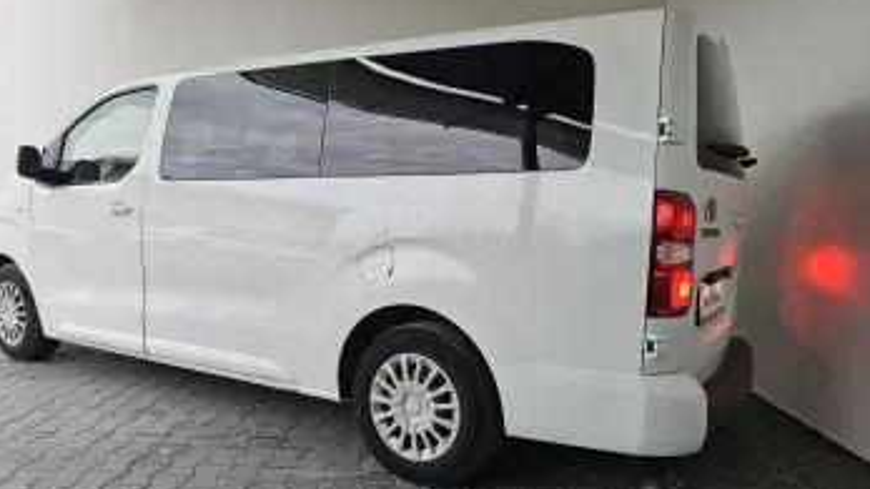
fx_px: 600
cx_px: 426
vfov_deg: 44.2
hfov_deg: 71.9
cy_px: 283
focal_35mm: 26
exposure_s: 1/180
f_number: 1.7
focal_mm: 6.3
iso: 32
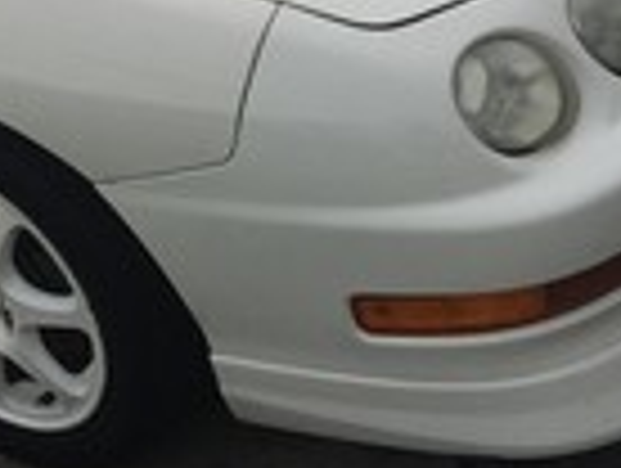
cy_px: -261
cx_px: -153
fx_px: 2264
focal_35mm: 126
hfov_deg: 15.0
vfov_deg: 11.3
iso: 32
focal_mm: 4.15
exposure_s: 1/278
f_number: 2.2
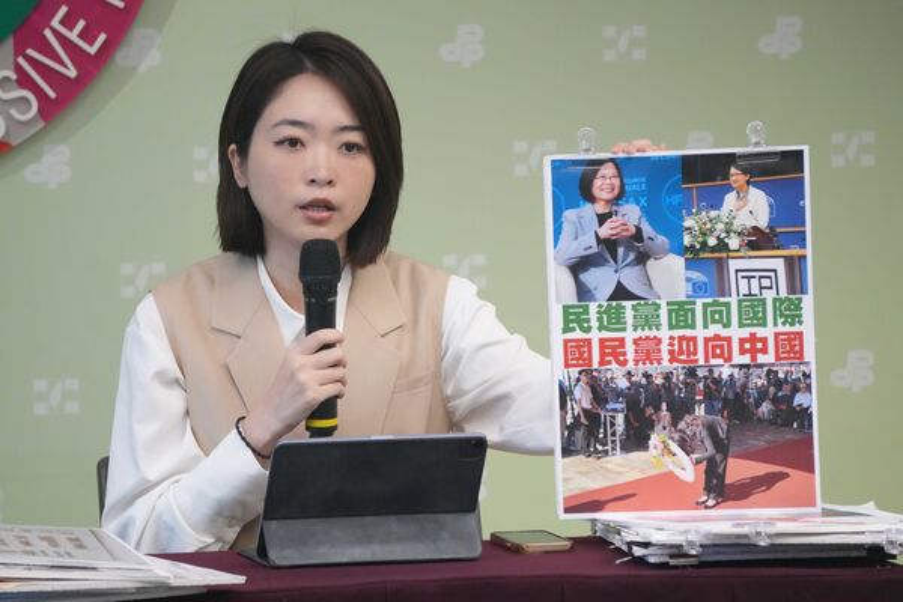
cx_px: 452
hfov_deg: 7.1
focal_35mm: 291
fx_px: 7299
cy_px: 301
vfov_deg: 4.7
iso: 3200
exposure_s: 1/250
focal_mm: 194
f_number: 6.3
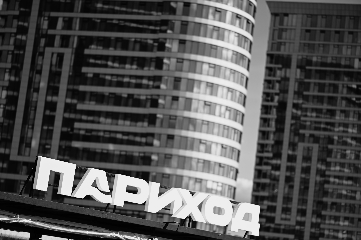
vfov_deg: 13.0
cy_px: 120
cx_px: 180
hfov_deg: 19.5
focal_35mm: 105
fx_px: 1052
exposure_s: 1/1000
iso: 100
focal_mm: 105
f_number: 4
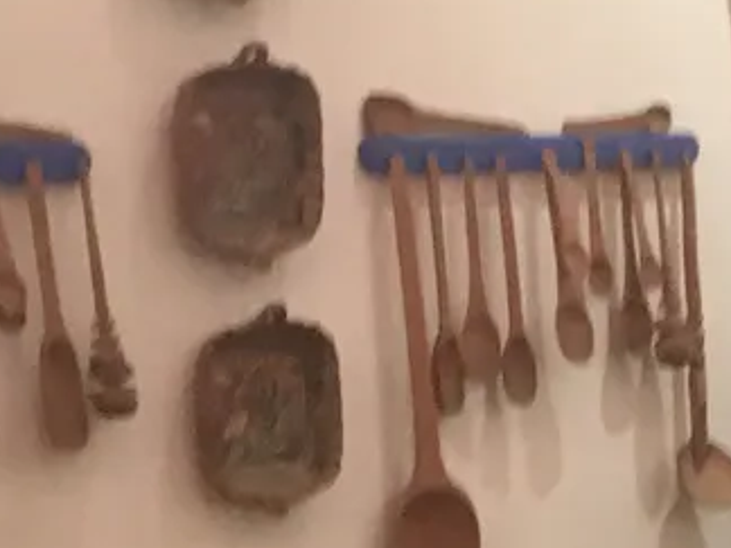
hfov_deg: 13.5
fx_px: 3020
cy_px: 1195
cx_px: 794
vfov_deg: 9.5
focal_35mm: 143
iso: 200
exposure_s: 1/15
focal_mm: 4.15
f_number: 2.2
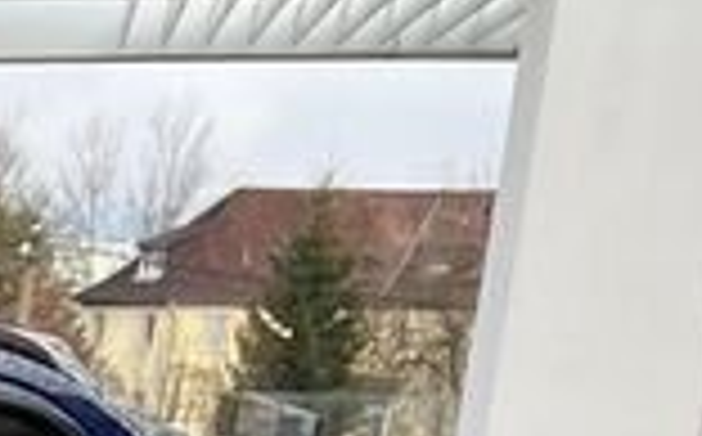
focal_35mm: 181
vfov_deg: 6.4
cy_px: 1483
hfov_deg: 9.5
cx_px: -1287
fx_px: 3458
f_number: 1.6
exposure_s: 1/406
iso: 50
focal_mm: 5.1
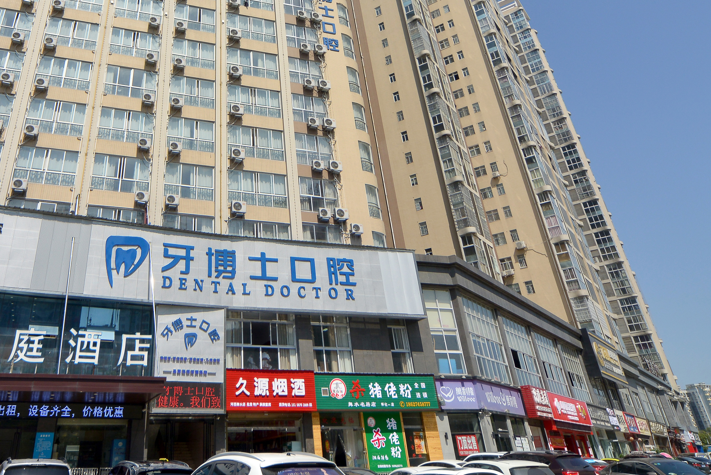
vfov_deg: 42.6
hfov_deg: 63.9
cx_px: 240
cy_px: 48
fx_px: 553
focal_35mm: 28
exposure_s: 1/640
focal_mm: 12
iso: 200
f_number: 8
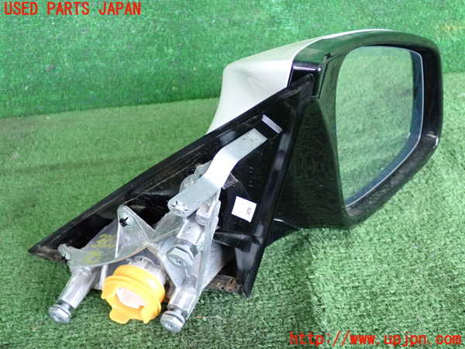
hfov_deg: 45.8
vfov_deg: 35.1
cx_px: 232
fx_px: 551
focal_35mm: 41
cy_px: 174
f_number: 2.8
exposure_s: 1/125
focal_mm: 7.31
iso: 1000
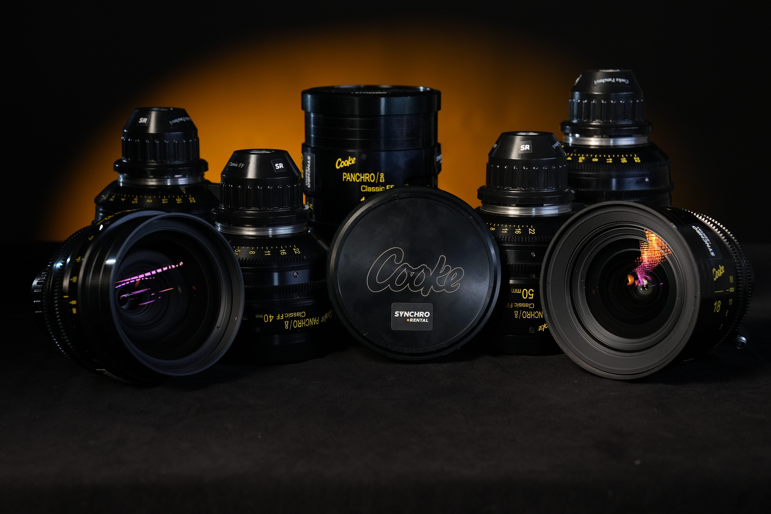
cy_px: 257
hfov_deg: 28.8
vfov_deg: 19.5
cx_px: 386
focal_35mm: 70
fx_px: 1499
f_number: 5.6
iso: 1600
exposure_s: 1/60
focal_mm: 70
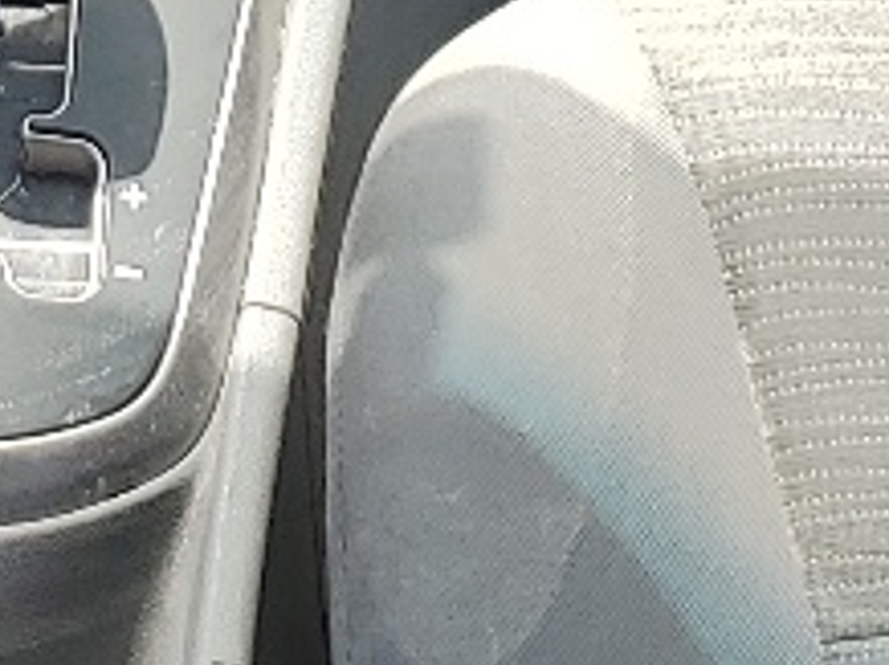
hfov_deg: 10.2
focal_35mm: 191
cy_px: -371
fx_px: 4900
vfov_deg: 7.6
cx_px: -143
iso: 50
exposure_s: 1/1000
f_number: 1.5
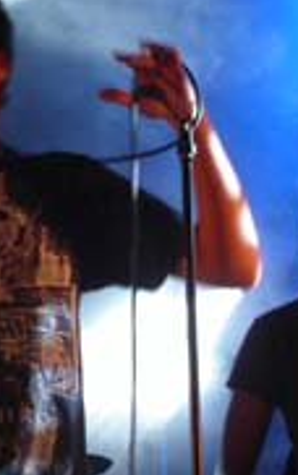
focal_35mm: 247
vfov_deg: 8.5
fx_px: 3205
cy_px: 251
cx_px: 21
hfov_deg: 5.3
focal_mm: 21.8
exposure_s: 1/20
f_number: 4.5
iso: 200
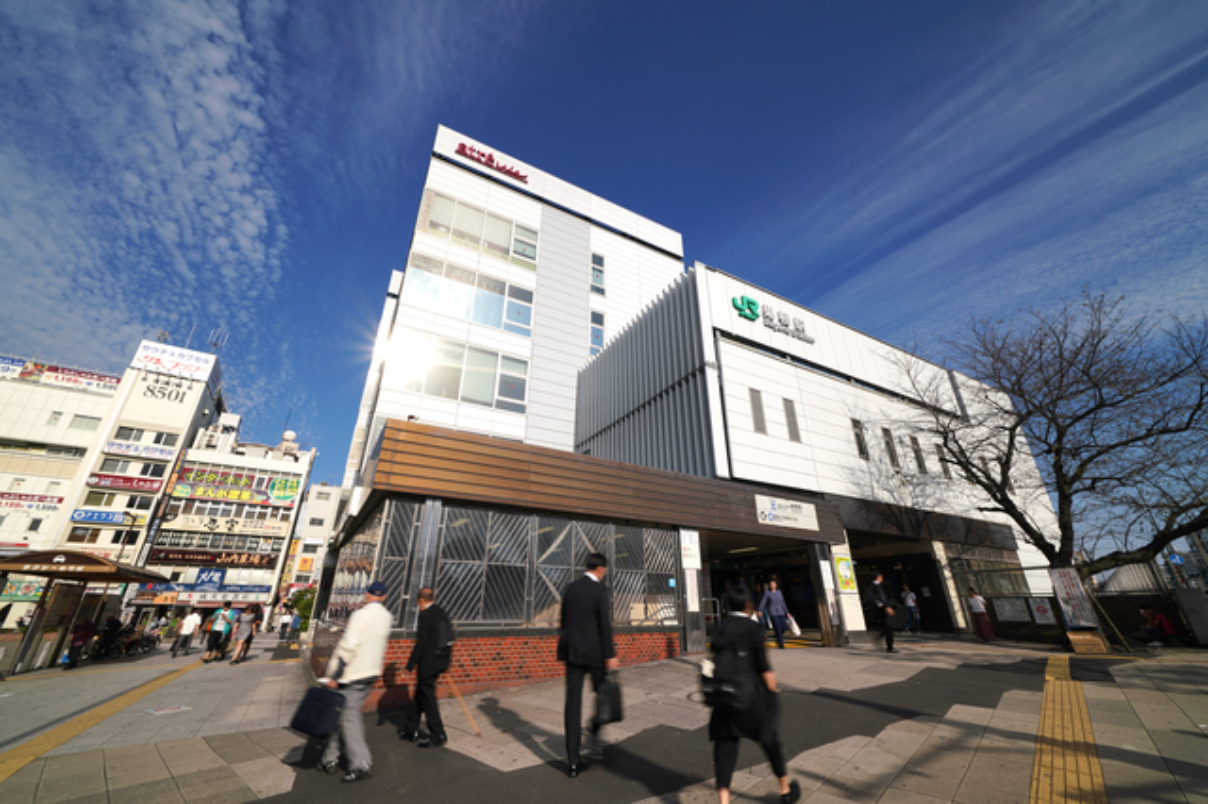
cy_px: 402
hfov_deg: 108.4
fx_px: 436
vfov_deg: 85.4
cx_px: 604
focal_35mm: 13
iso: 125
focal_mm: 13
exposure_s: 1/13
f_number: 10
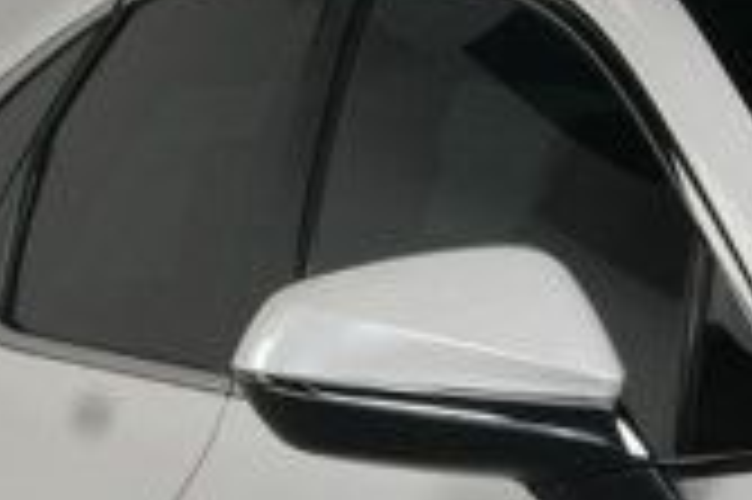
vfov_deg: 5.6
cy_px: 1113
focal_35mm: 239
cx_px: 1693
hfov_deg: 8.1
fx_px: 4987
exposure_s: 1/160
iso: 100
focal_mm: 26
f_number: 13
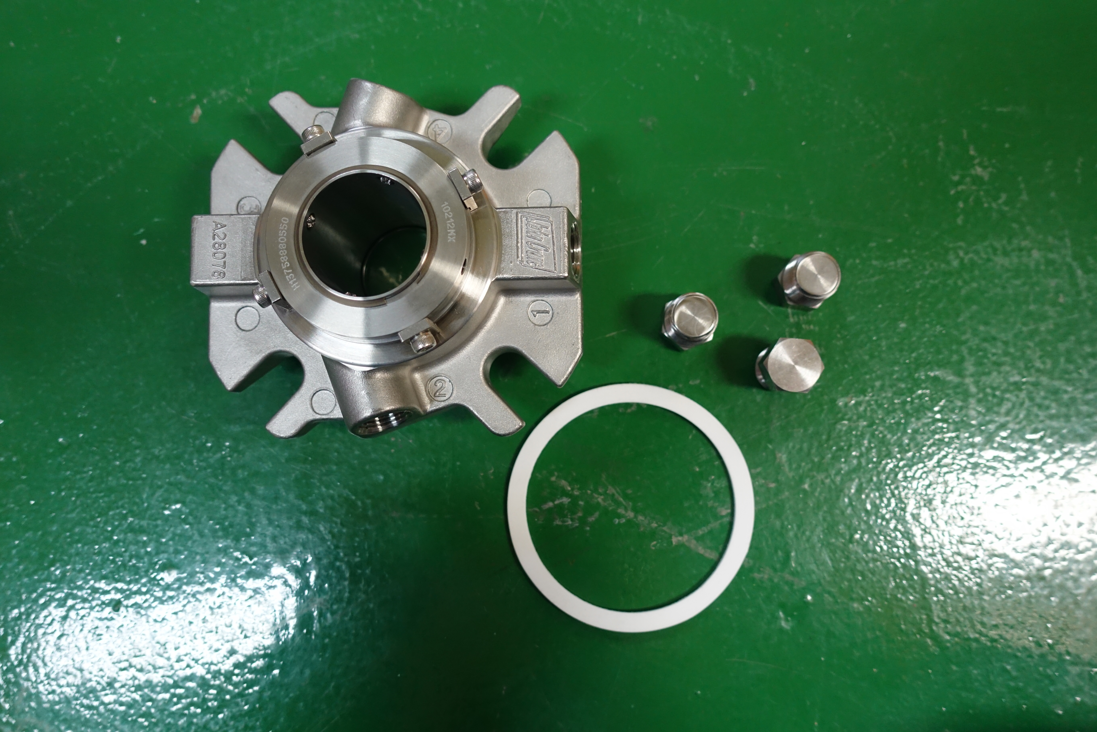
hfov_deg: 65.5
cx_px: 548
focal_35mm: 28
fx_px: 853
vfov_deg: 46.4
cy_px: 366
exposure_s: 1/30
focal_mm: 10.33
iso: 800
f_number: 2.5
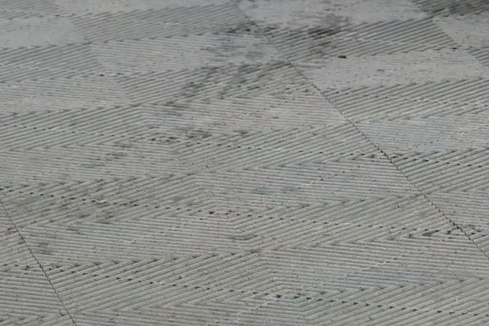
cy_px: -535
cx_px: 965
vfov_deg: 3.4
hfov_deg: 5.1
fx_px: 5365
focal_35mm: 395
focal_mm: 62
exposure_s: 1/20
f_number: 4.5
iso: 1000
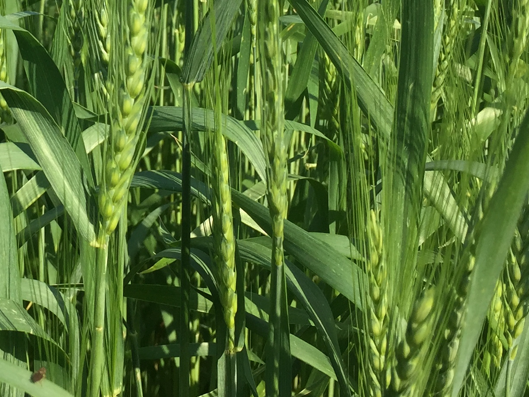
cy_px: -3
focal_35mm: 77
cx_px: 69
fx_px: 1177
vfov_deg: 18.6
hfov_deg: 24.7
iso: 32
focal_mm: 4.15
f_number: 2.2
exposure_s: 1/1522
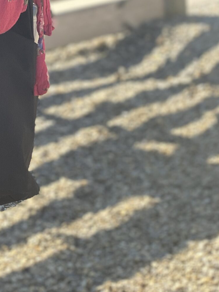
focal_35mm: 134
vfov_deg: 14.3
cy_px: -55
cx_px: -48
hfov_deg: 10.9
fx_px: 1130
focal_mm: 6
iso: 20
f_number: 2
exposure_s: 1/666
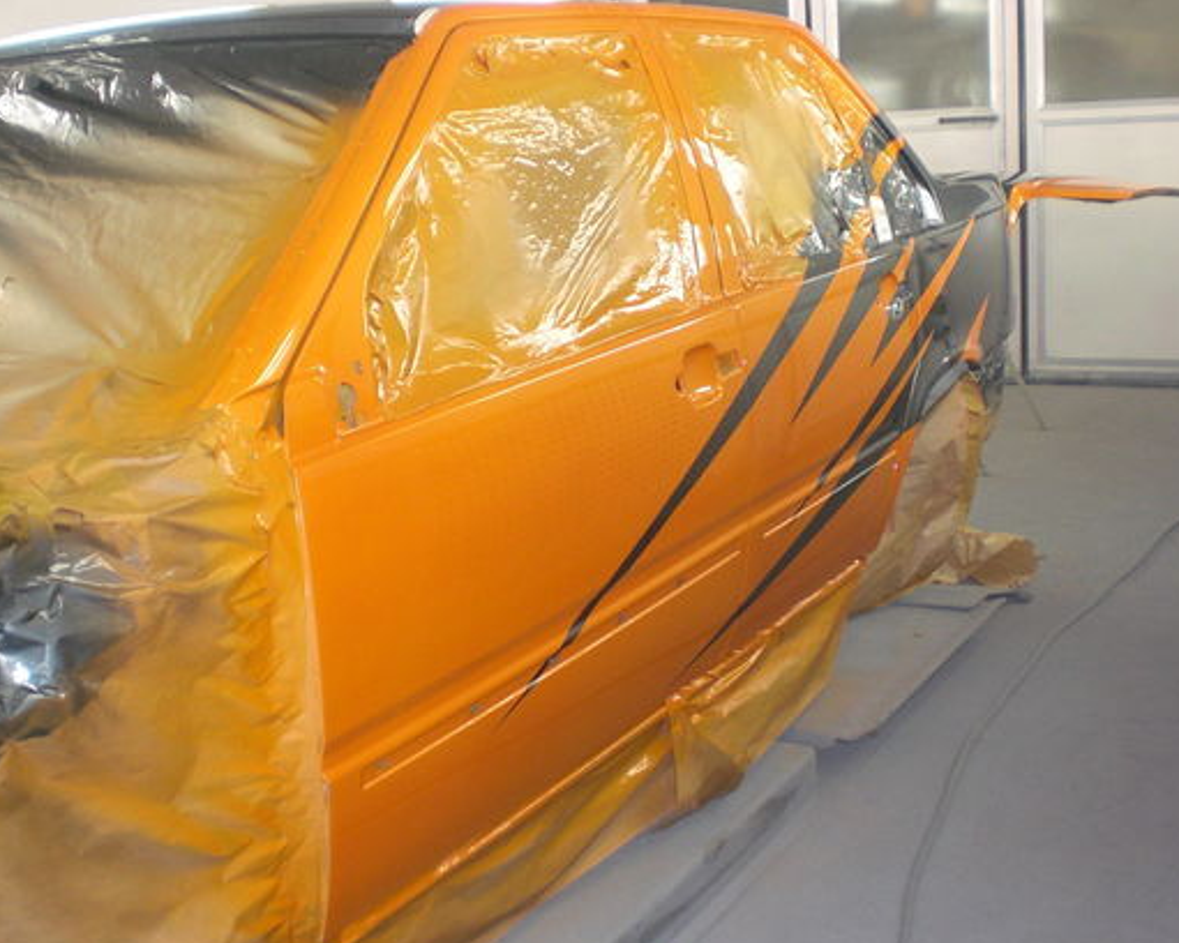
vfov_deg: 34.2
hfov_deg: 41.9
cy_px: 496
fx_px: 1536
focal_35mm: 44
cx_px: 655
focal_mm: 6.3
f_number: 3.1
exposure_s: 1/80
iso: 200
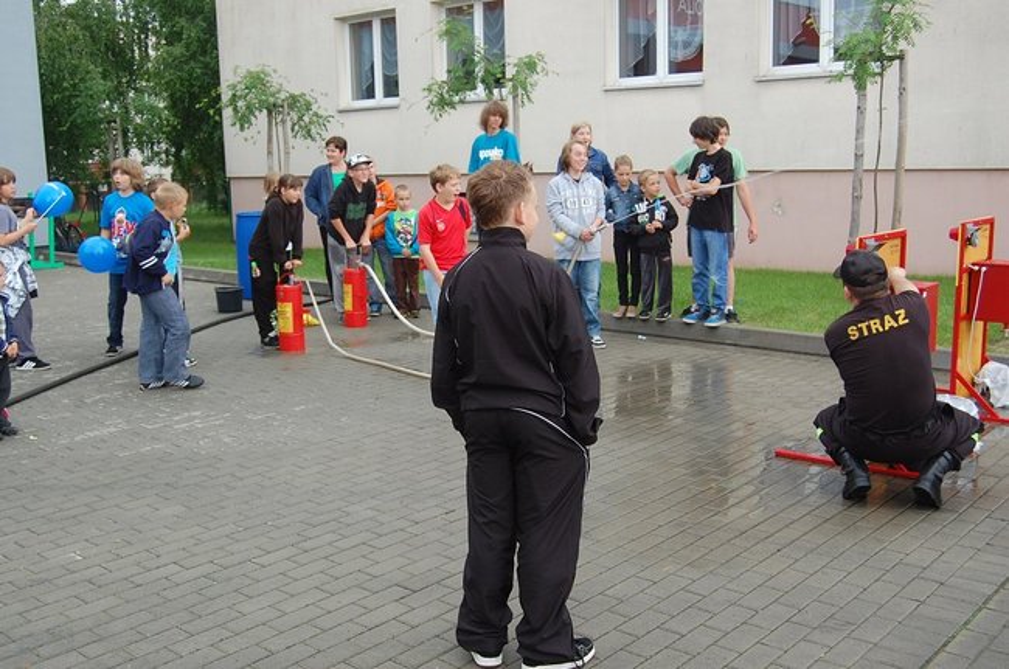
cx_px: 504
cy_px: 334
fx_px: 1007
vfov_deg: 36.7
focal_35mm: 36
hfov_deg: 53.2
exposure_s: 1/125
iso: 320
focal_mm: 24
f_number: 5.6
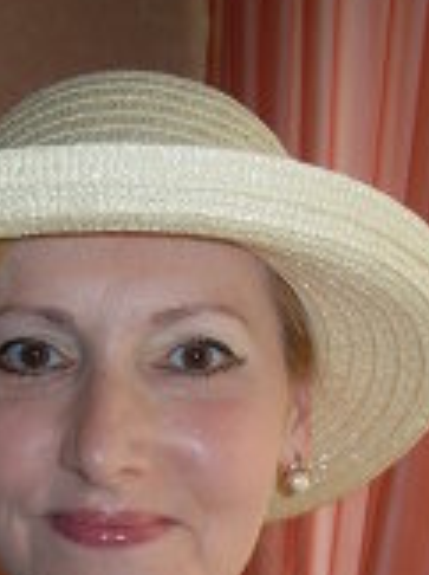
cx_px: 112
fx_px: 1309
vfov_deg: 24.4
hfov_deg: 18.5
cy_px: 447
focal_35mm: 79
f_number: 2.8
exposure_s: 1/45
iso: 100
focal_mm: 6.3
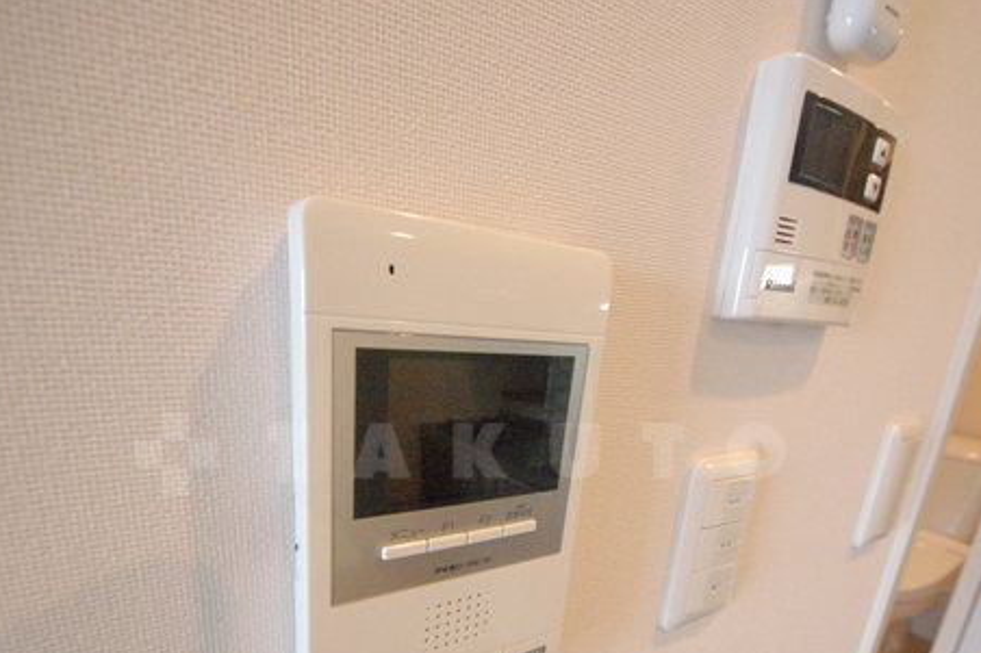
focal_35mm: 17
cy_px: 453
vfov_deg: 67.7
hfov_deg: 93.2
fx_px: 463
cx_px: 460
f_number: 5
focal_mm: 8
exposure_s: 1/160
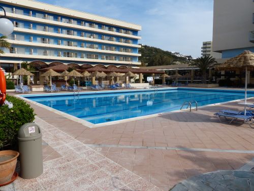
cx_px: 127
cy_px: 96
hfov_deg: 69.4
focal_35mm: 25
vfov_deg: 54.9
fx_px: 183
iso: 100
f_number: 4
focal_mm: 4.5
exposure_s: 1/1000
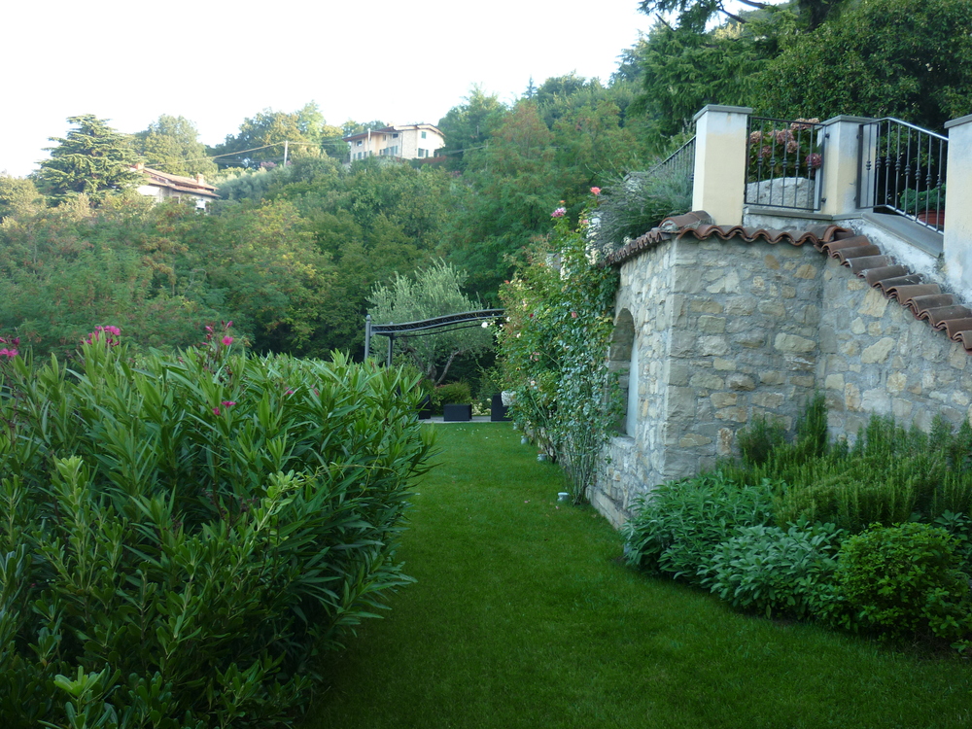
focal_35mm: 33
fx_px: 927
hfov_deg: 55.4
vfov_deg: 42.9
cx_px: 486
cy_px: 364
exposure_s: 1/100
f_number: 2.8
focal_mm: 5.5
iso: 80
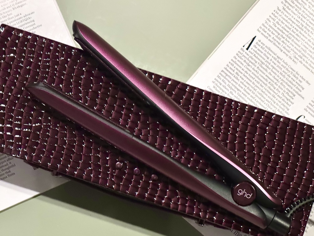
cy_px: 118
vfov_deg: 19.1
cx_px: 157
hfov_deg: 25.3
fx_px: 698
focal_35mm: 77
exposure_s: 1/33
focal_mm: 9
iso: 1000
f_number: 2.8
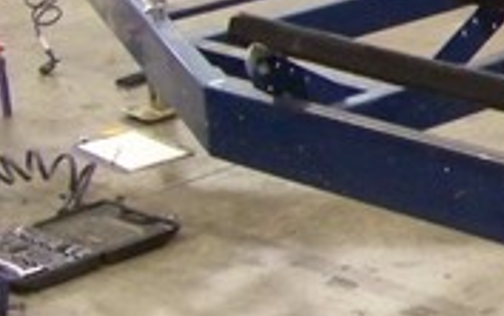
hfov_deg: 12.5
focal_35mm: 151
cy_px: 73
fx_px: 2076
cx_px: 951
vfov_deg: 8.7
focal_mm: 5.85
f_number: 2.8
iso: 400
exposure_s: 1/15
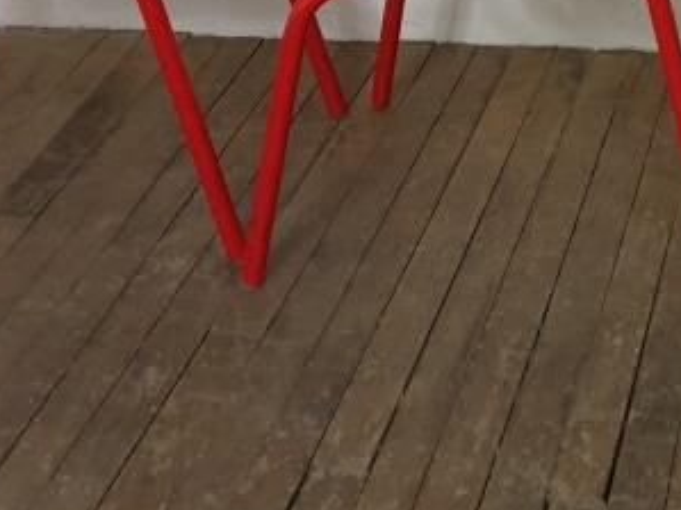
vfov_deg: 15.9
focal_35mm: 89
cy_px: -125
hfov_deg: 21.0
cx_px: 740
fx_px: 1750
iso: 320
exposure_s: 1/33
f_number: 1.5
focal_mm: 4.3
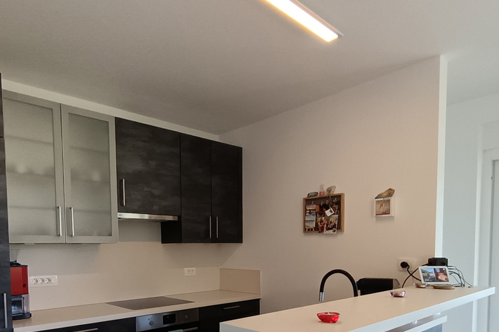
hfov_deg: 67.1
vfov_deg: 45.1
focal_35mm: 27
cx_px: 218
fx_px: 374
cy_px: 274
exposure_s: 1/100
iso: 465
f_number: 2.2
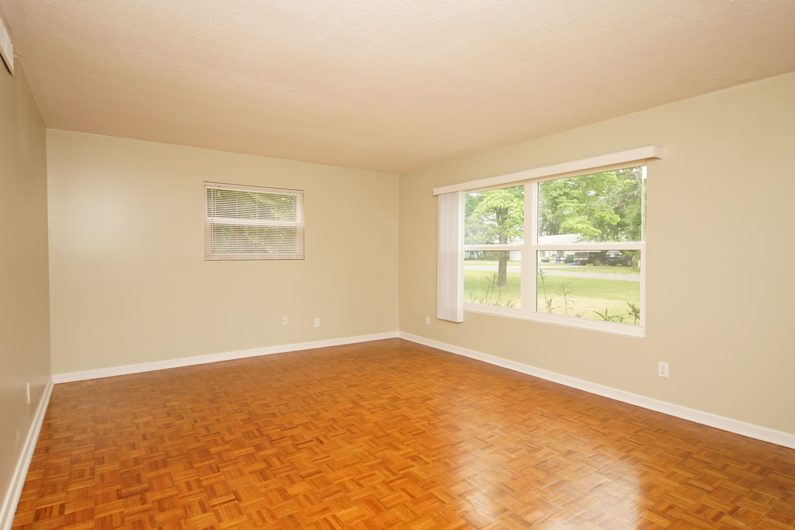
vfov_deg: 67.4
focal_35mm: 18
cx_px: 398
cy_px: 265
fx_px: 398
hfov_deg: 90.0
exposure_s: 1/160
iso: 500
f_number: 4.5
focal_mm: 12
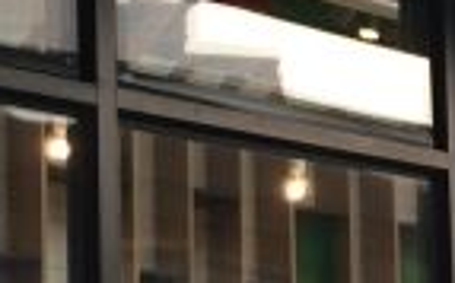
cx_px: 722
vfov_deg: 8.5
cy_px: 412
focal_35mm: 151
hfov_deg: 13.0
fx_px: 1870
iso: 32
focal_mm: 4.15
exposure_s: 1/40
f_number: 2.2
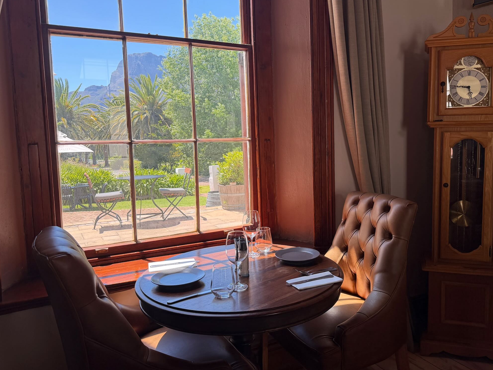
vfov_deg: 48.2
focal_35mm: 29
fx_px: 413
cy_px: 165
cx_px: 286
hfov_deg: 61.3
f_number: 1.78
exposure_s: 1/943
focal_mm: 6.76
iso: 100
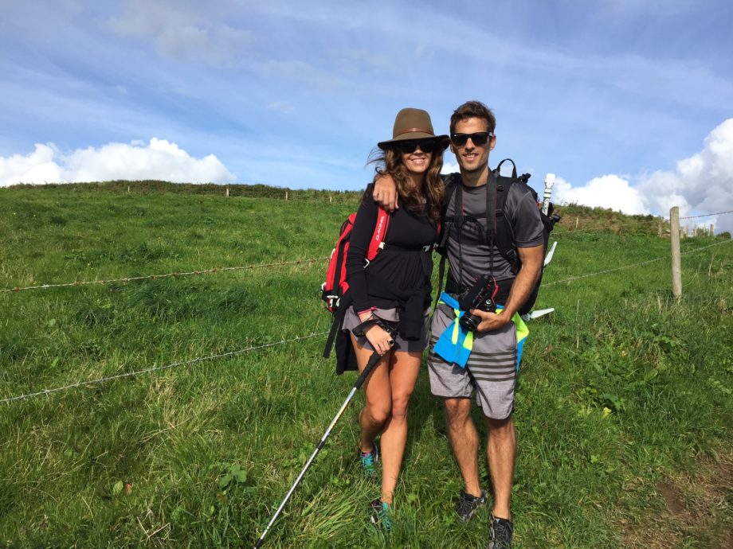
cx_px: 366
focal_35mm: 29
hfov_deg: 61.7
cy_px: 274
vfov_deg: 48.2
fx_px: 614
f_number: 2.2
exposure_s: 1/1799
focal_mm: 4.15
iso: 32
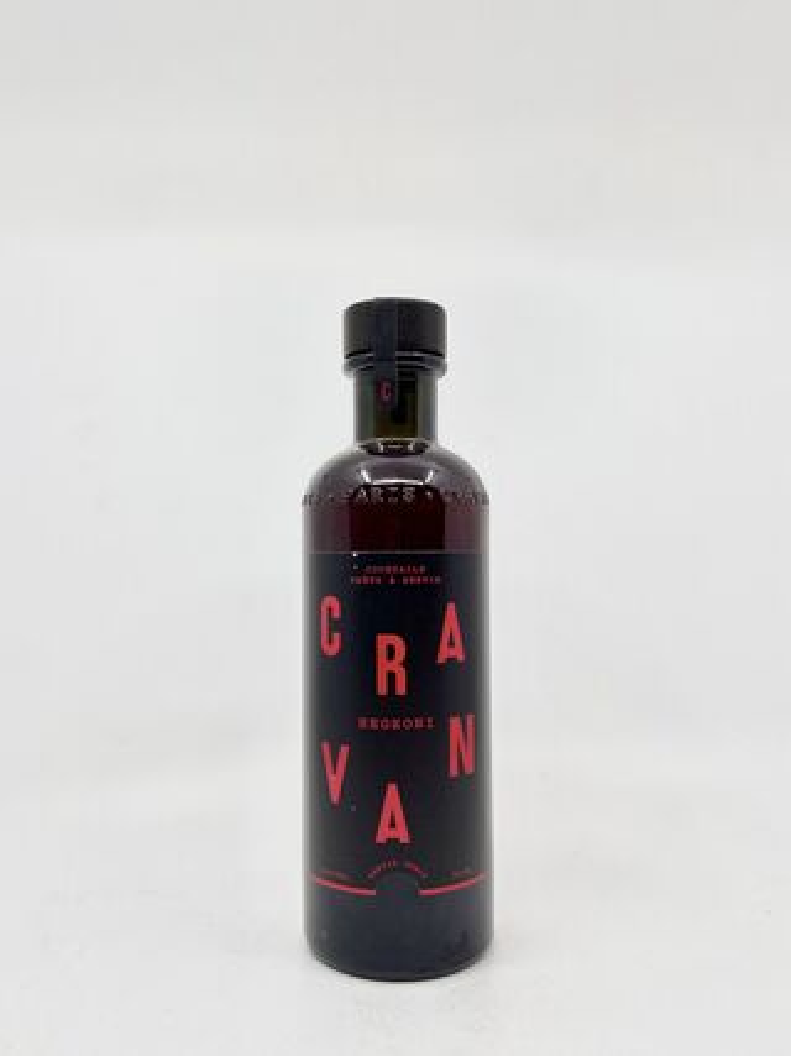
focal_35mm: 26
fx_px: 793
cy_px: 528
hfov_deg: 53.0
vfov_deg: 67.3
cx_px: 396
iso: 50
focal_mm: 5.1
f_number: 1.6
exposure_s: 1/885
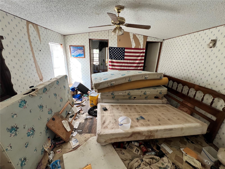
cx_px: 112
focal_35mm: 13
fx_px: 84
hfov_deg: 106.2
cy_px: 84
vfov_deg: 89.9
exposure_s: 1/99
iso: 200
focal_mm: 1.57
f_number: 1.8
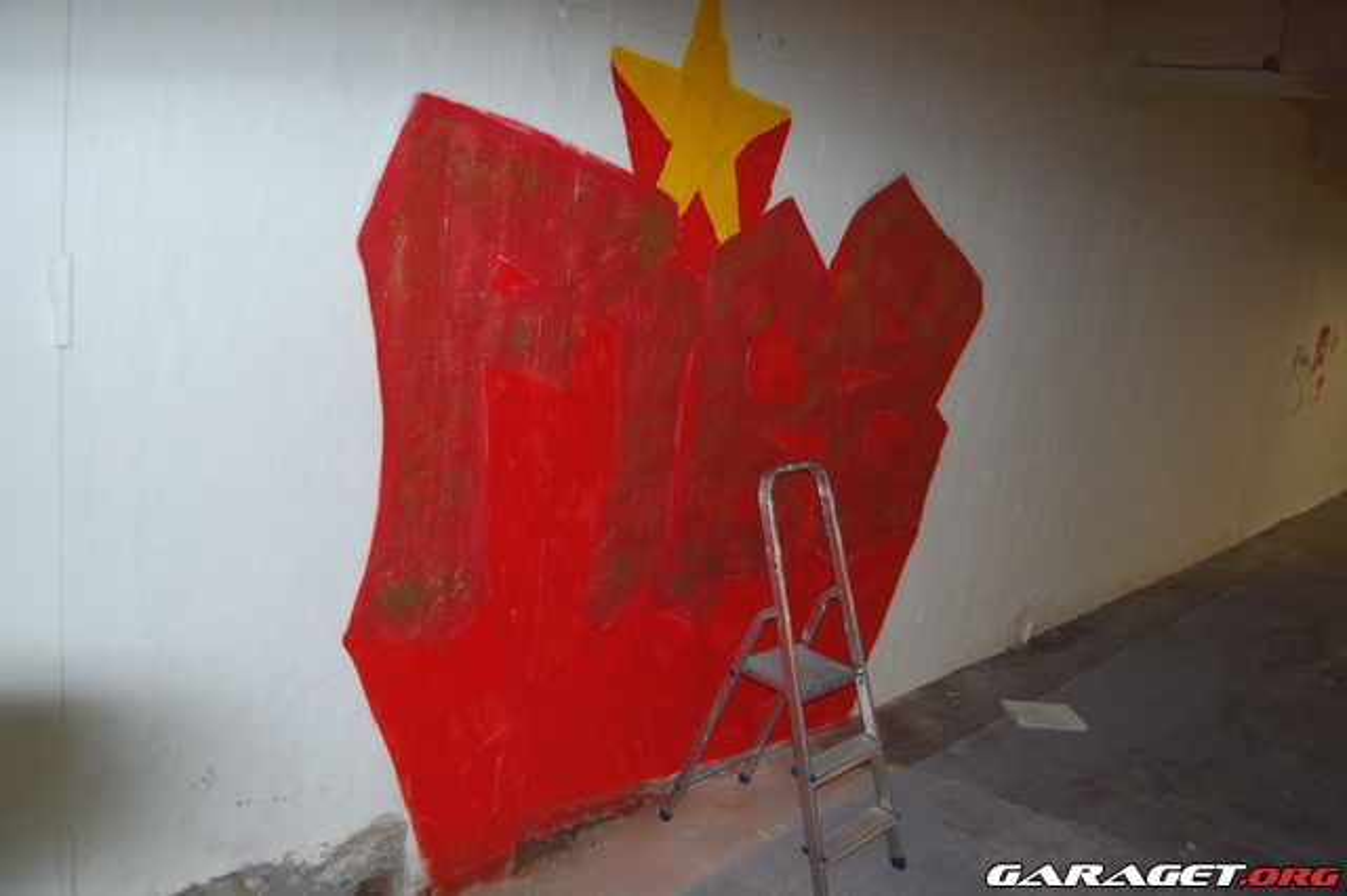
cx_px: 674
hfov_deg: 62.0
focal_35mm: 30
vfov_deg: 43.6
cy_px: 448
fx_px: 1122
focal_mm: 20
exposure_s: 1/60
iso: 400
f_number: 3.8
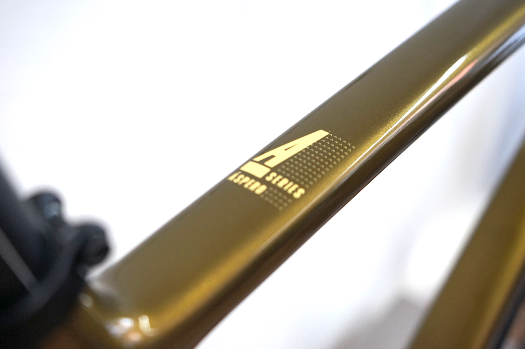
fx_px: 583
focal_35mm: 40
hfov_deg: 48.5
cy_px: 174
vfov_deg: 33.3
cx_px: 262
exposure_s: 1/60
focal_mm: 40
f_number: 4
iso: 640
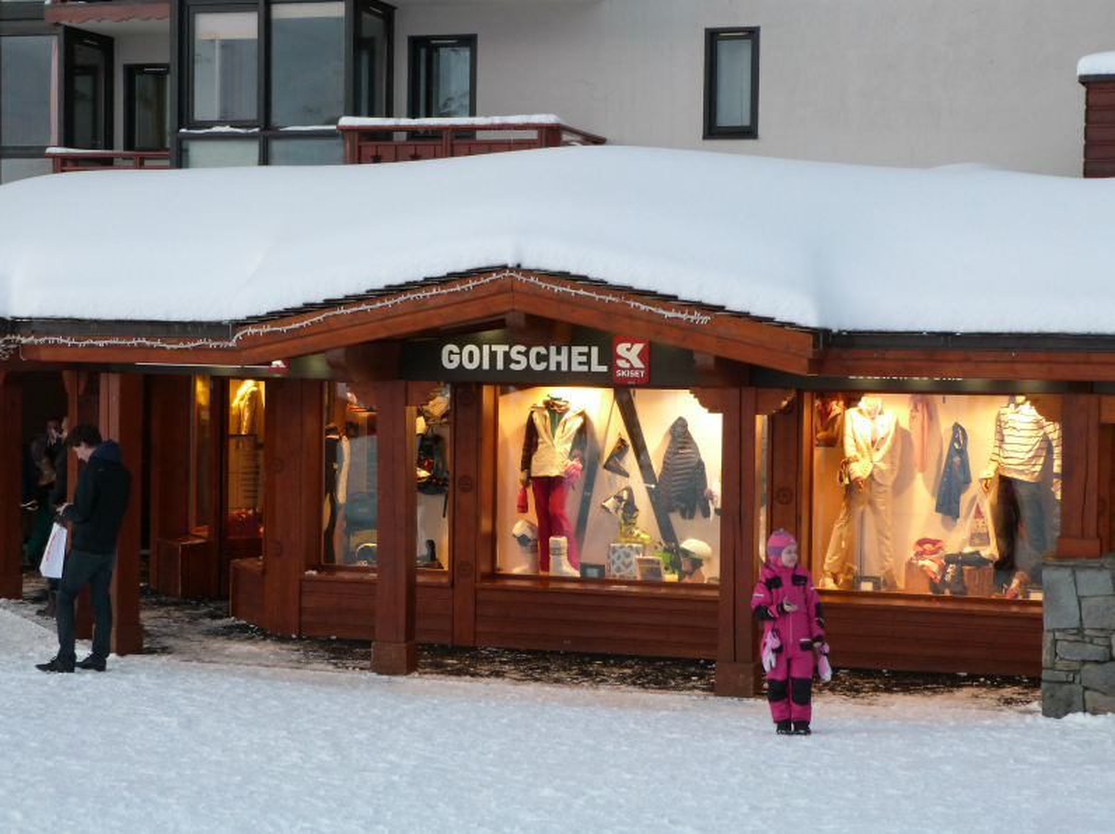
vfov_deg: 23.2
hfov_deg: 30.8
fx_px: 2027
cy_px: 417
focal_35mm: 63
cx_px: 558
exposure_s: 1/60
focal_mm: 11.3
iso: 250
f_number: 3.3
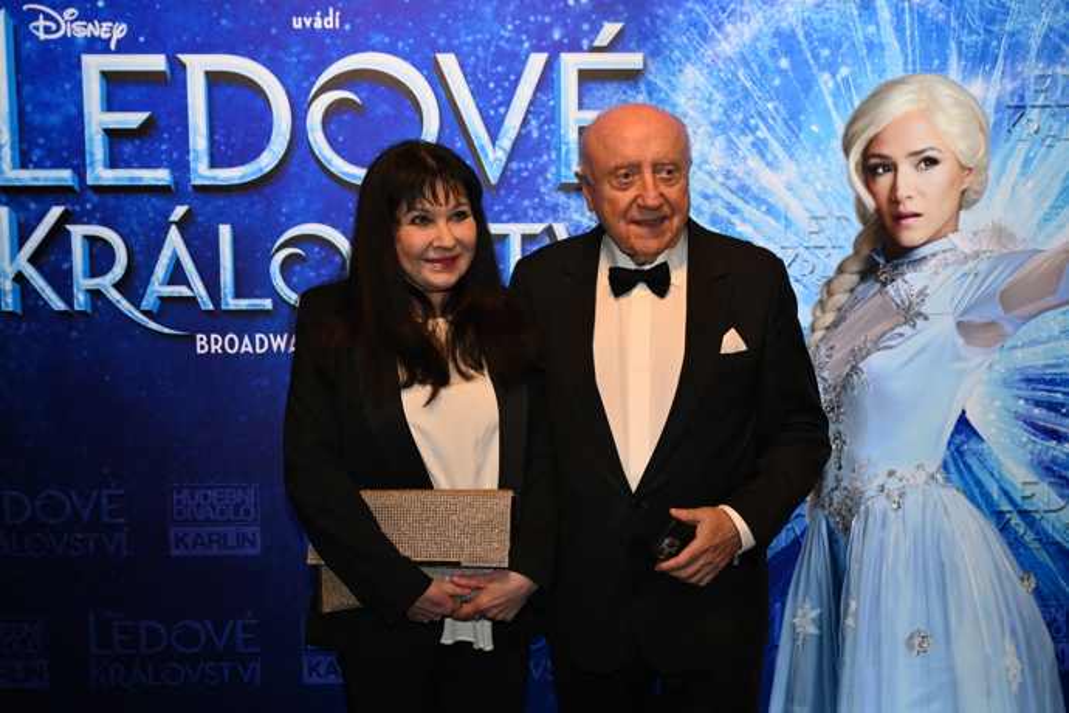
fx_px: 1247
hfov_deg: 46.4
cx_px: 534
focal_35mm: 42
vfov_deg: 31.9
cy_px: 356
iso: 2500
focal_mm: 42
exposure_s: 1/200
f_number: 5
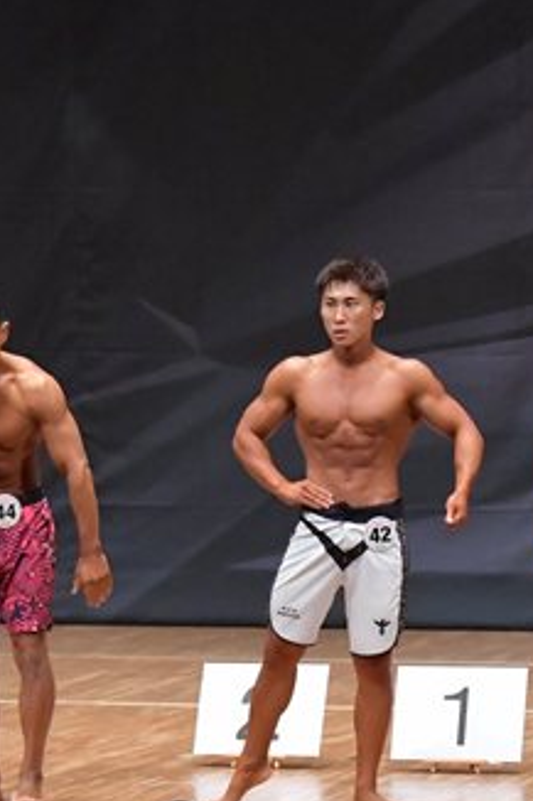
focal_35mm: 328
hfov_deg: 4.2
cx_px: 416
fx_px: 7292
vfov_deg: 6.3
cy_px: 543
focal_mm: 92
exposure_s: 1/400
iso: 8000
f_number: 5.6
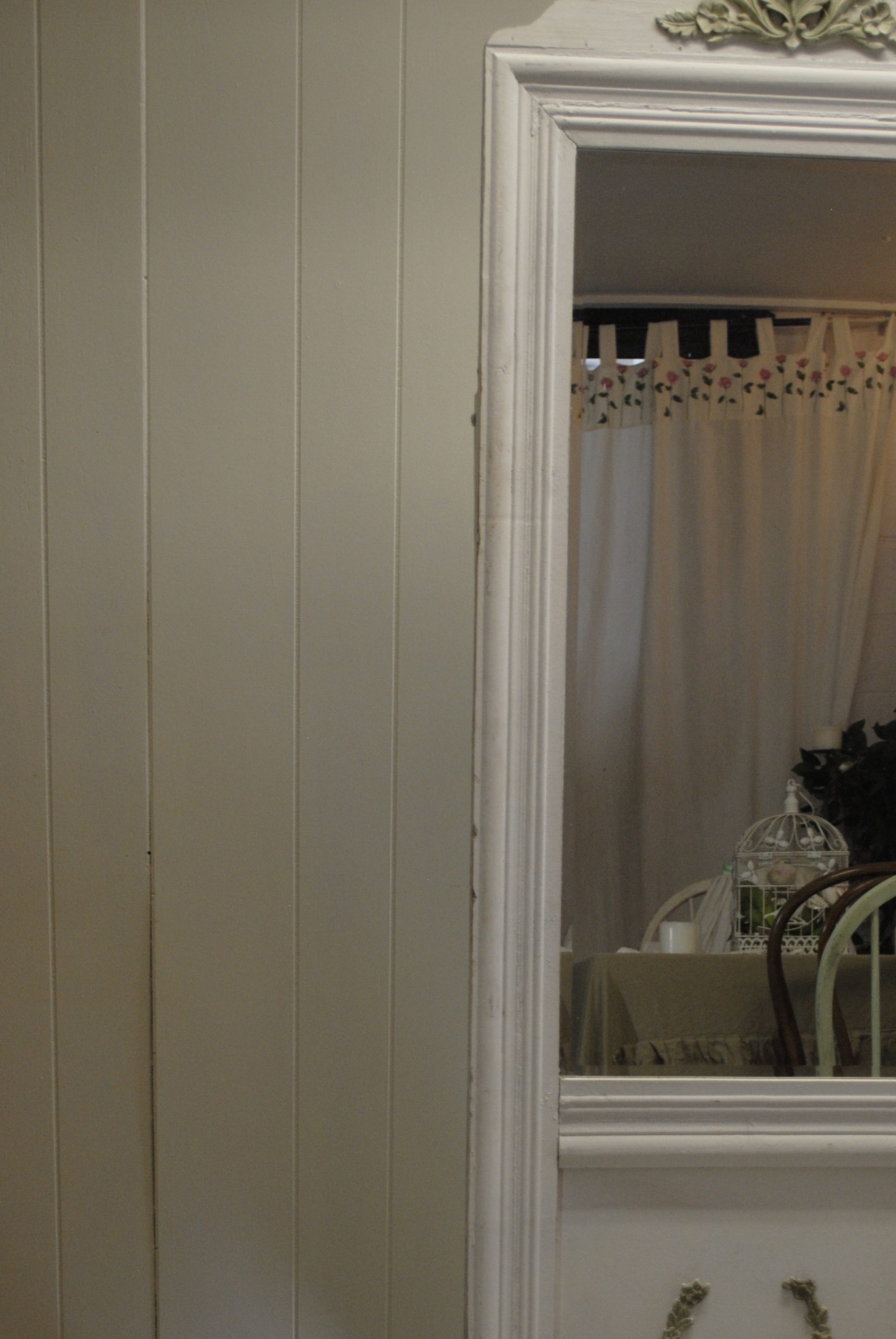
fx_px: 2485
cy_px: 889
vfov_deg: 29.9
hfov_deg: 20.3
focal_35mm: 67
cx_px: 631
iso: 400
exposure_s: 1/50
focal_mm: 29
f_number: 4.5
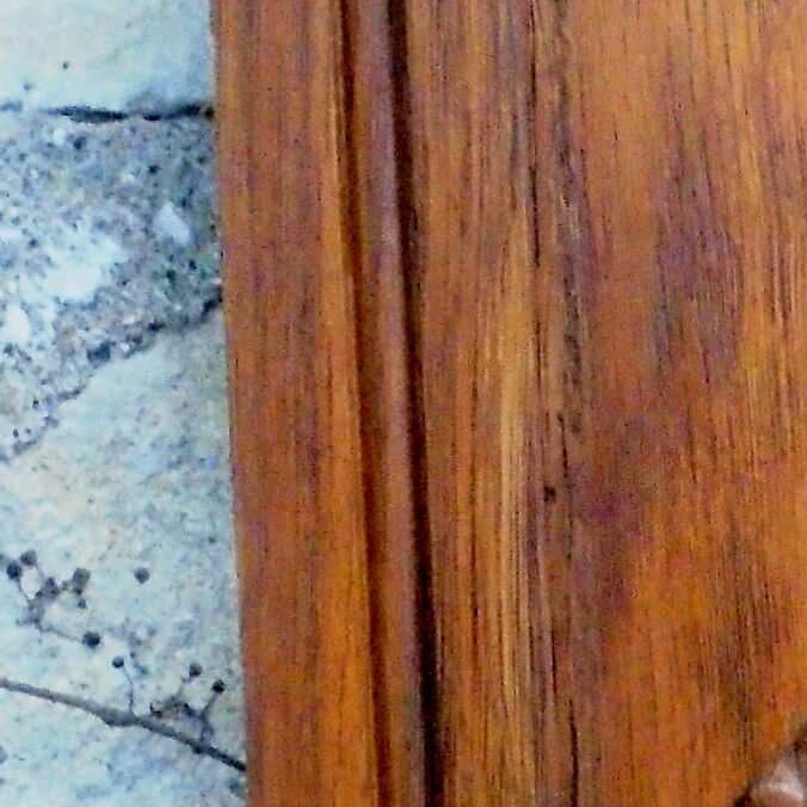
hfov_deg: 13.5
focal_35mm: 124
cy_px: 474
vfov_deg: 14.1
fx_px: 3271
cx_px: 1108
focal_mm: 4.6
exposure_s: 1/40
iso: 800
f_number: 3.5
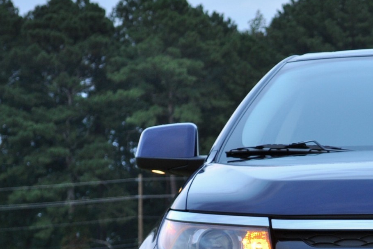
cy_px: 285
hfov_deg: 10.9
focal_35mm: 185
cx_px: 470
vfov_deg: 7.4
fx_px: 1921
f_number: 5.3
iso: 200
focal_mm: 45
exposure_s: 1/30
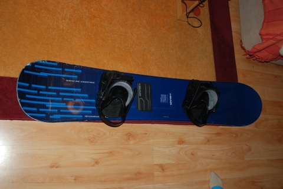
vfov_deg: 36.9
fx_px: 283
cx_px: 142
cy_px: 94
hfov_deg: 53.1
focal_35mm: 36
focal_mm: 24
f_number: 3.8
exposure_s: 1/60
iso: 200
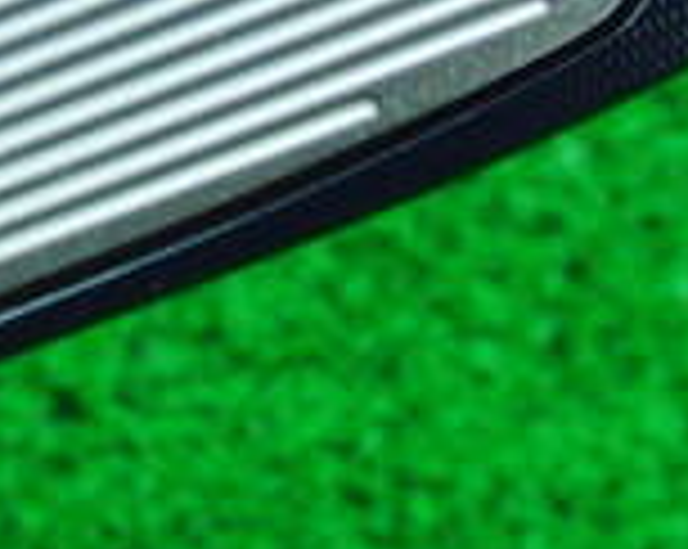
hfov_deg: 12.5
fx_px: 3071
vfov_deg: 10.1
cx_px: -157
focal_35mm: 151
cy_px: -4
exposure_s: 1/25
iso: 400
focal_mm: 6.42
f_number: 3.6
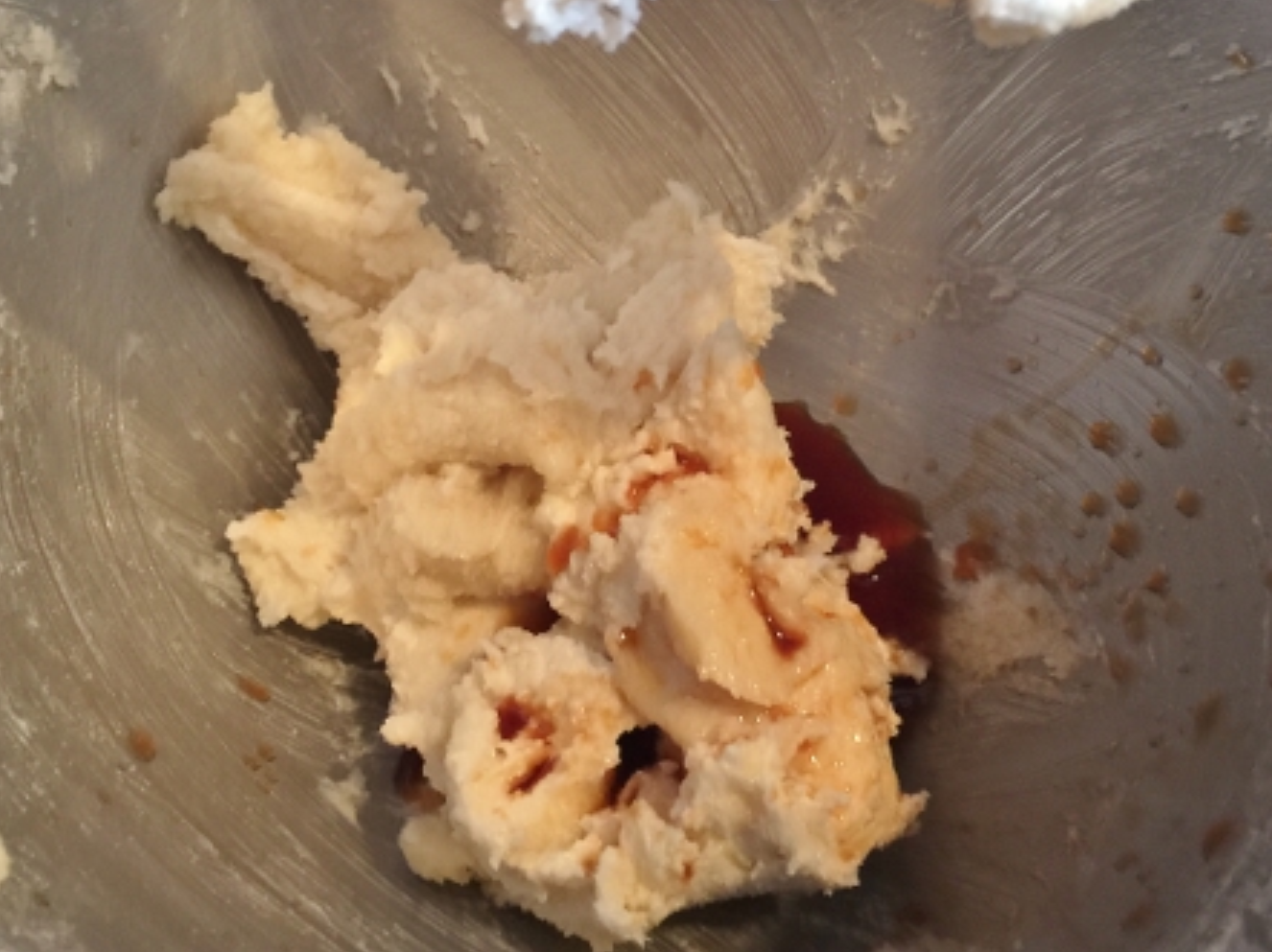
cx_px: 696
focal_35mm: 42
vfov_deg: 34.2
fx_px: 1542
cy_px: 383
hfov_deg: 44.8
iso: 64
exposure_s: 1/4
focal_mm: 4.15
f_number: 2.2
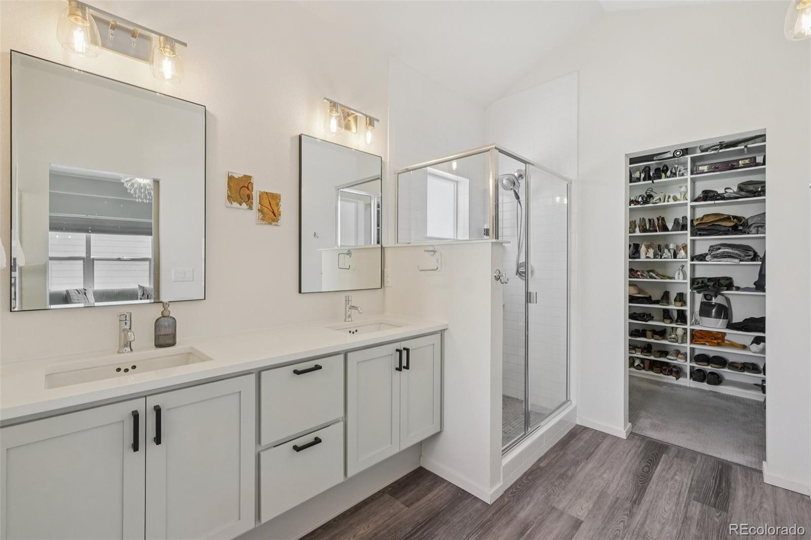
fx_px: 351
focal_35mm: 16
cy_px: 270
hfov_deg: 98.2
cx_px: 406
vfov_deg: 75.1
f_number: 8
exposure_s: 1/6
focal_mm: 10.4
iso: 800
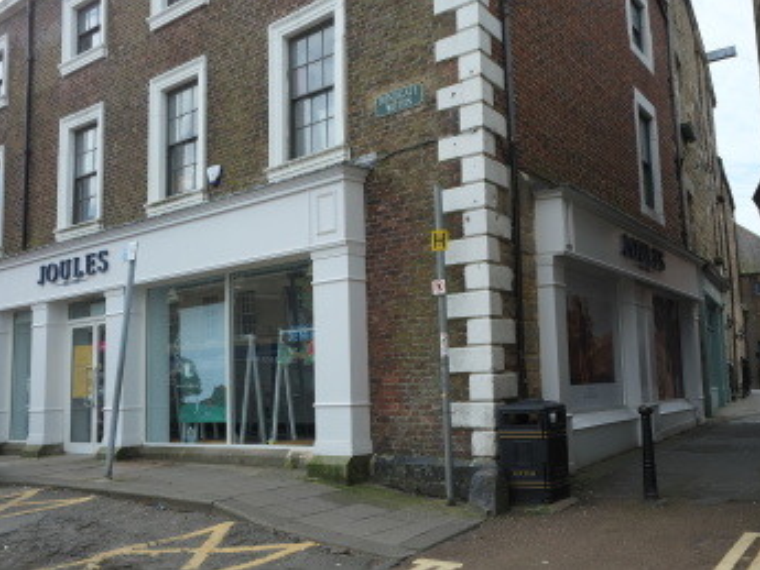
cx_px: 436
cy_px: 278
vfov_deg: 36.8
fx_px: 857
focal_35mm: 39
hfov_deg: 47.7
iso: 400
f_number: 6.4
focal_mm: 23
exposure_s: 1/400
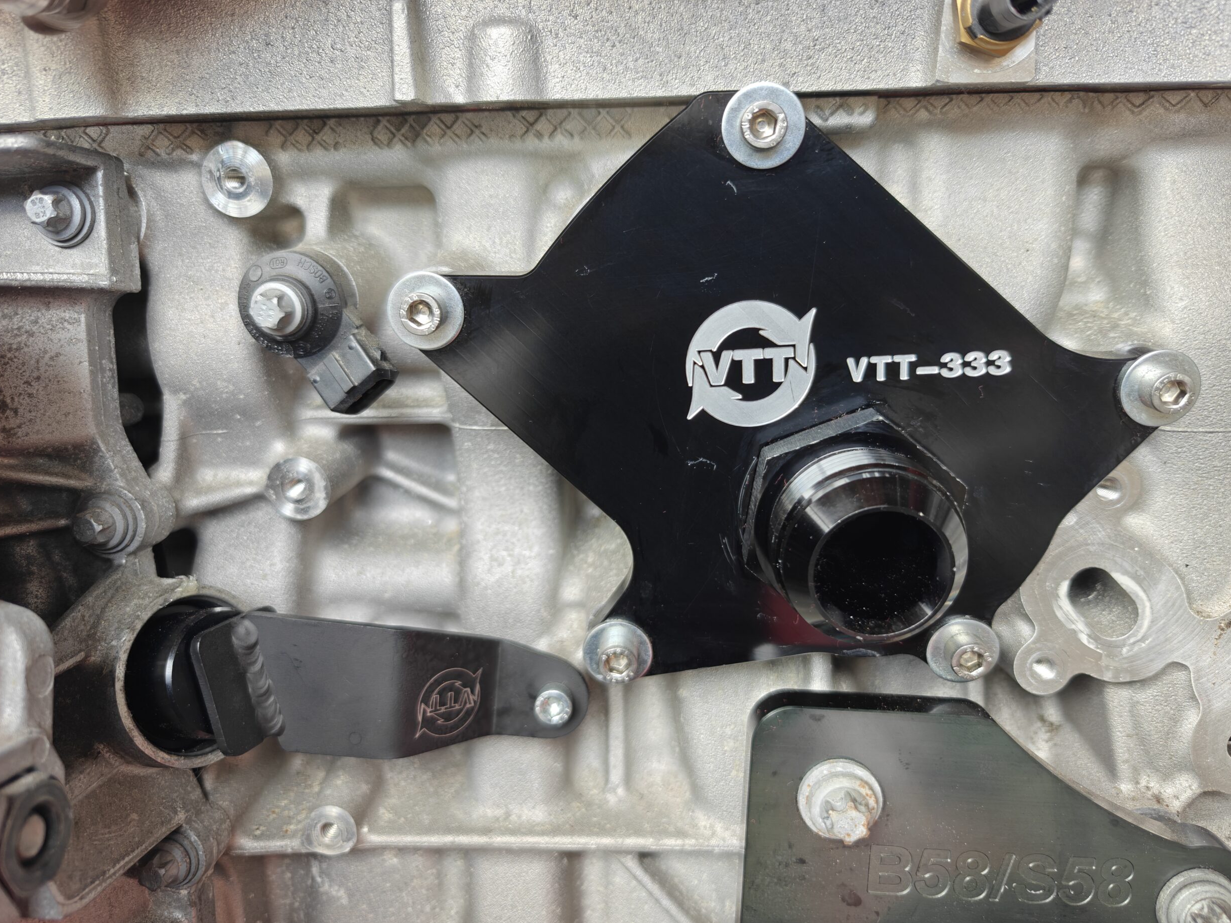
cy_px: 449
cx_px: 606
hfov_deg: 71.6
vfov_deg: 56.8
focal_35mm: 24
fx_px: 854
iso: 250
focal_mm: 6.06
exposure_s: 1/125
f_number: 1.6
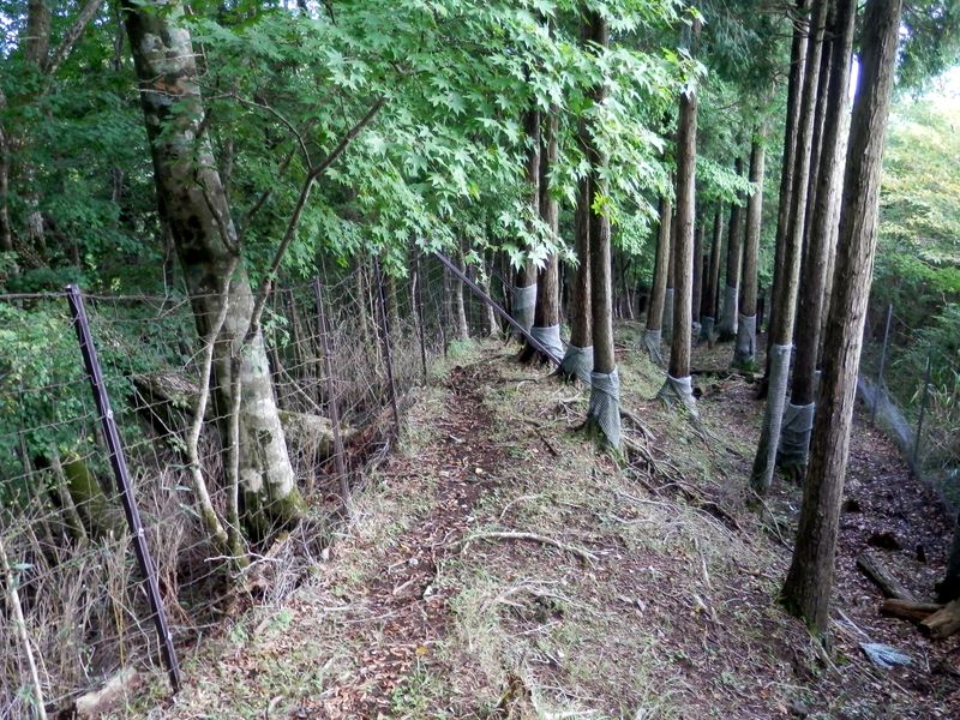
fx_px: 1026
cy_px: 360
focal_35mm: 37
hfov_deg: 50.1
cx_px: 480
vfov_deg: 38.7
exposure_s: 1/40
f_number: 3.6
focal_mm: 6.6
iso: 200
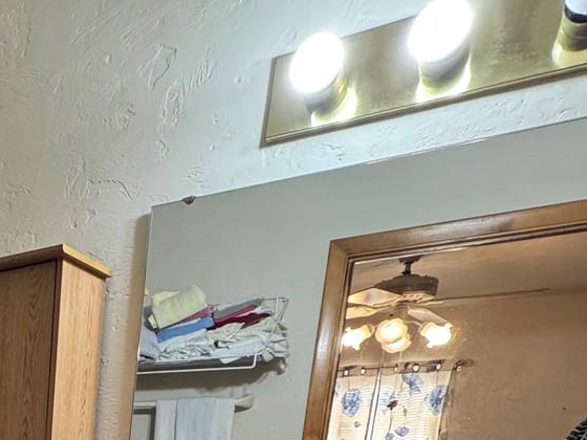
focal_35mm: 40
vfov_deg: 28.1
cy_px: 603
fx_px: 678
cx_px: -99
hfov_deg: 37.0
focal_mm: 2.22
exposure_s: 1/120
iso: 320
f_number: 2.2
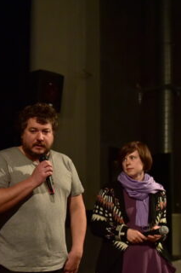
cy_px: 168
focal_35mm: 60
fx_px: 453
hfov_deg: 22.4
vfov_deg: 33.3
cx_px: 42
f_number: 2.8
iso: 2000
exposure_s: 1/125
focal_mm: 32
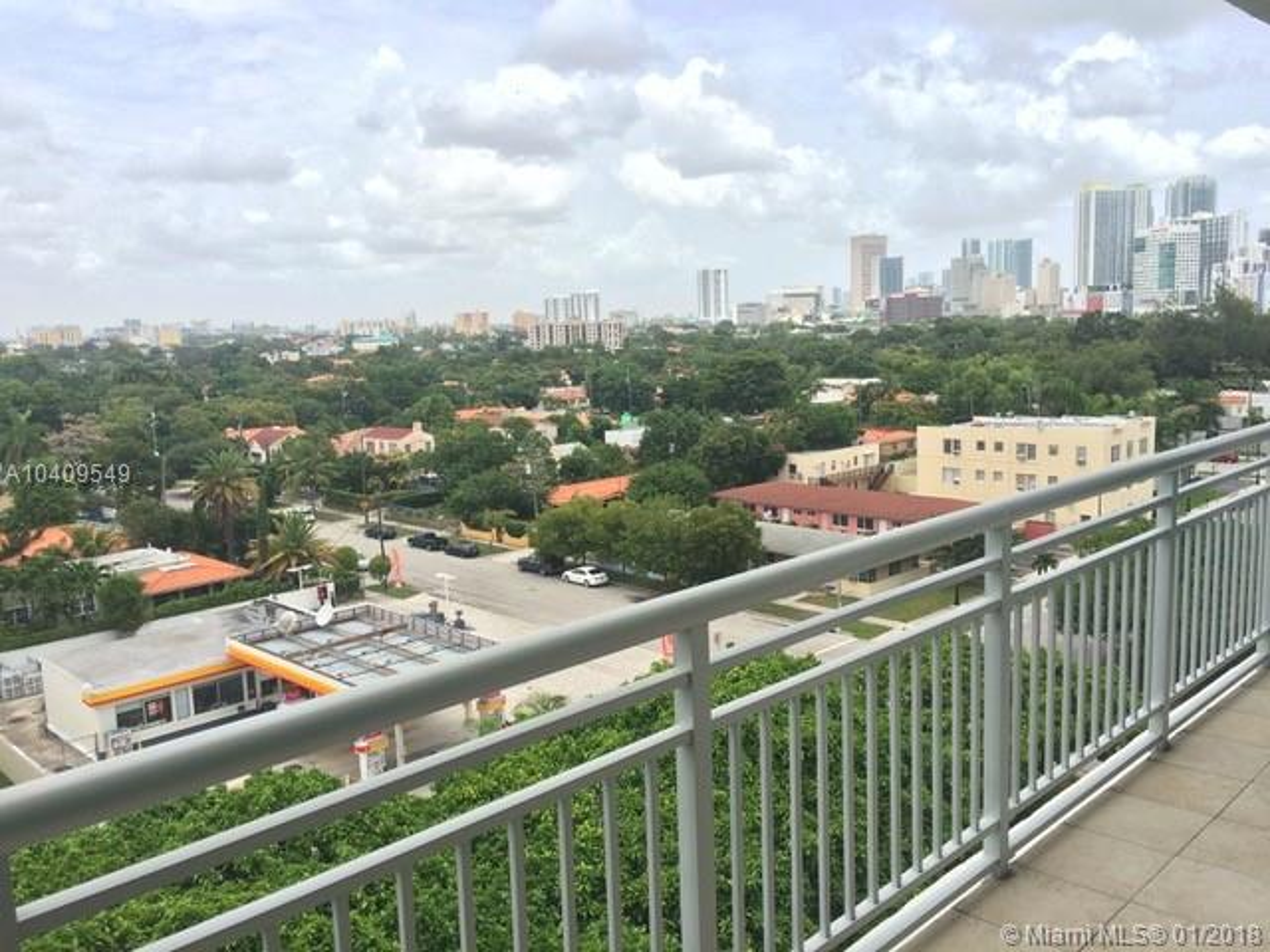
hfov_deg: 61.7
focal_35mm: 29
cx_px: 635
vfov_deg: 48.2
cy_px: 476
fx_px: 1064
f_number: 2.2
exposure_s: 1/1282
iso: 32
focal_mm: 4.15
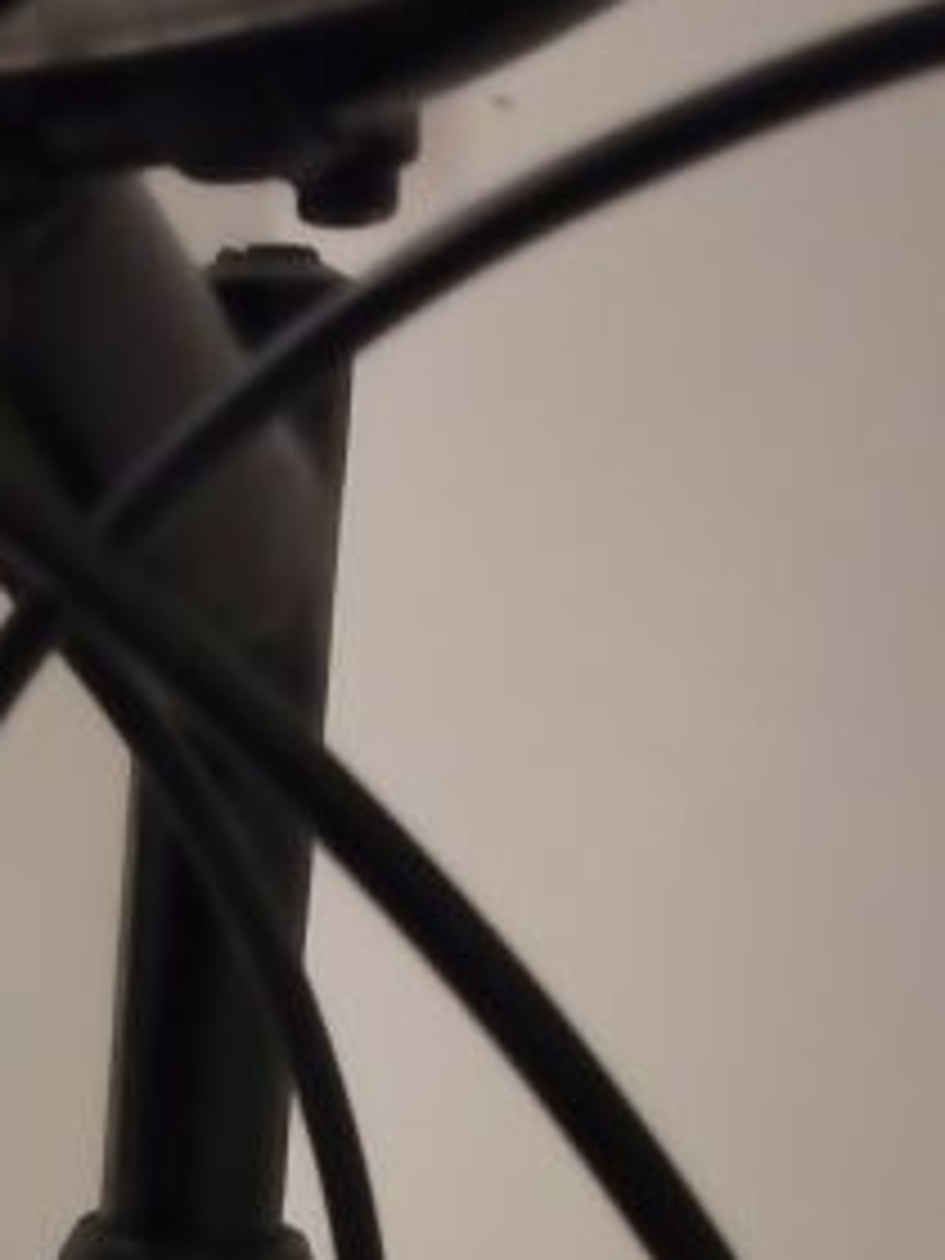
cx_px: -252
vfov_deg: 28.7
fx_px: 2293
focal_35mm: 63
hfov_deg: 21.3
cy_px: 1278
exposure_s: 1/20
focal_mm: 3.99
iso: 526
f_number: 1.7
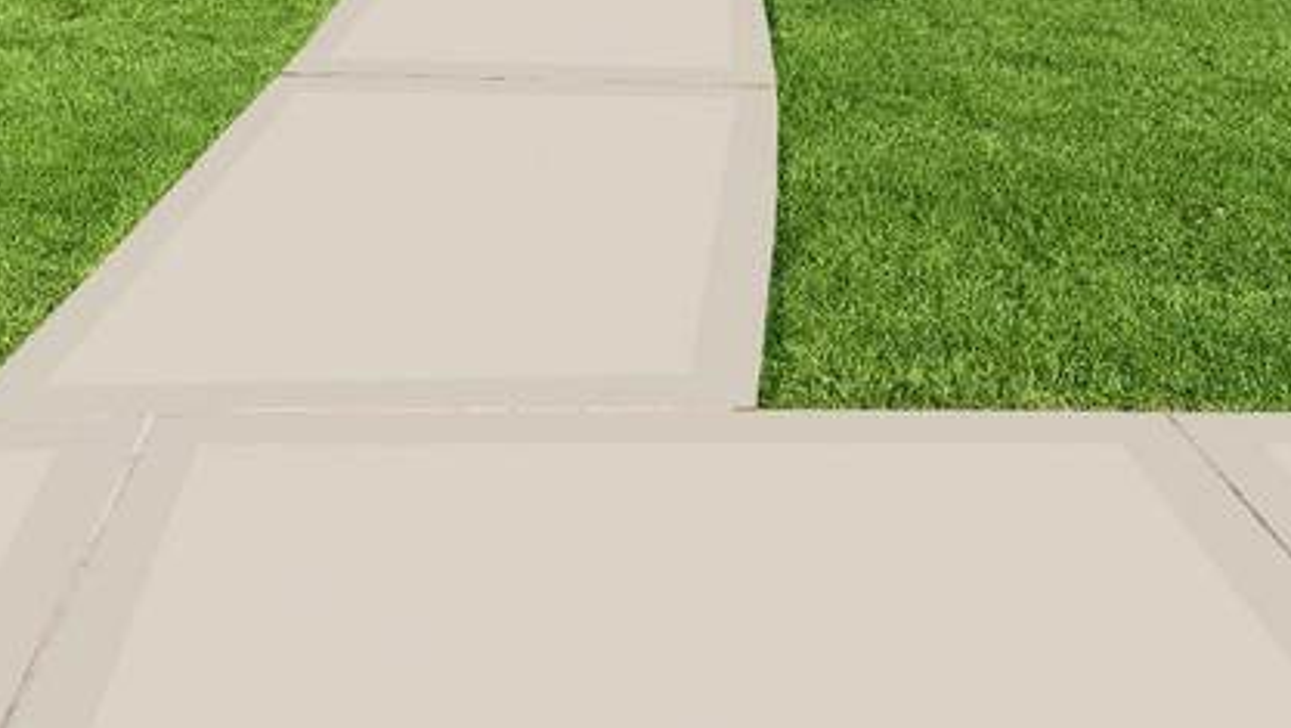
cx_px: 480
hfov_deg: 45.1
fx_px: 1541
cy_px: -390
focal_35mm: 45
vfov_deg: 21.7
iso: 100
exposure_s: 1/500
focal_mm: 14
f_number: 8
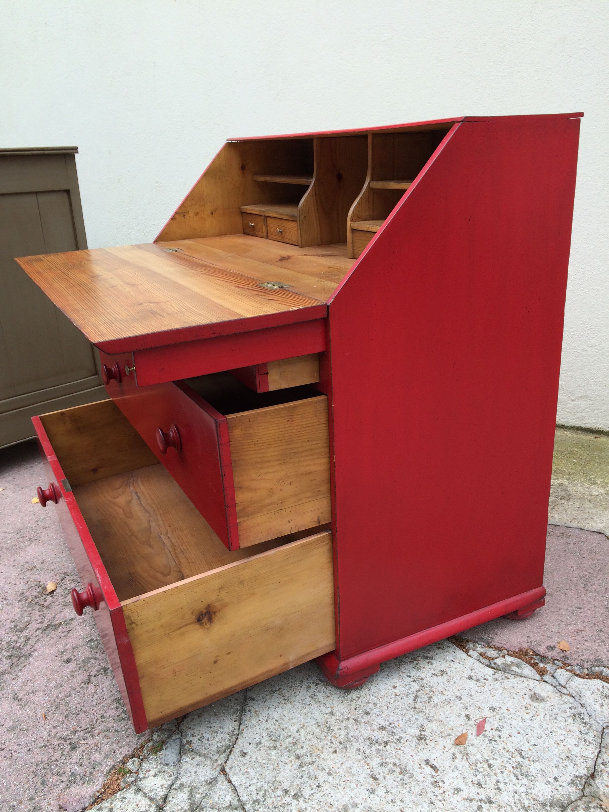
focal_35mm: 29
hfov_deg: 48.2
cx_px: 304
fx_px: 680
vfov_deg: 61.7
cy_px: 406
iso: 32
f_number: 2.2
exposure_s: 1/336
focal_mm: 4.15
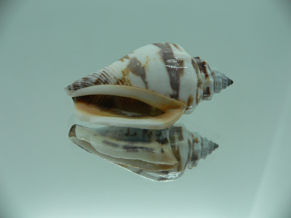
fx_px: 294
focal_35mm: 35
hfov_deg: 52.6
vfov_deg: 40.7
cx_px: 146
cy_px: 109
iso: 80
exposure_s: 1/80
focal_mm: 4.6
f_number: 2.8
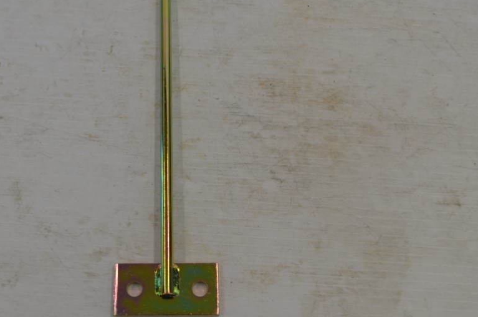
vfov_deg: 22.8
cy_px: 117
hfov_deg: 33.8
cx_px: 181
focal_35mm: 59
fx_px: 782
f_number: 5.6
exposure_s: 1/125
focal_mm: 26
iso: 320
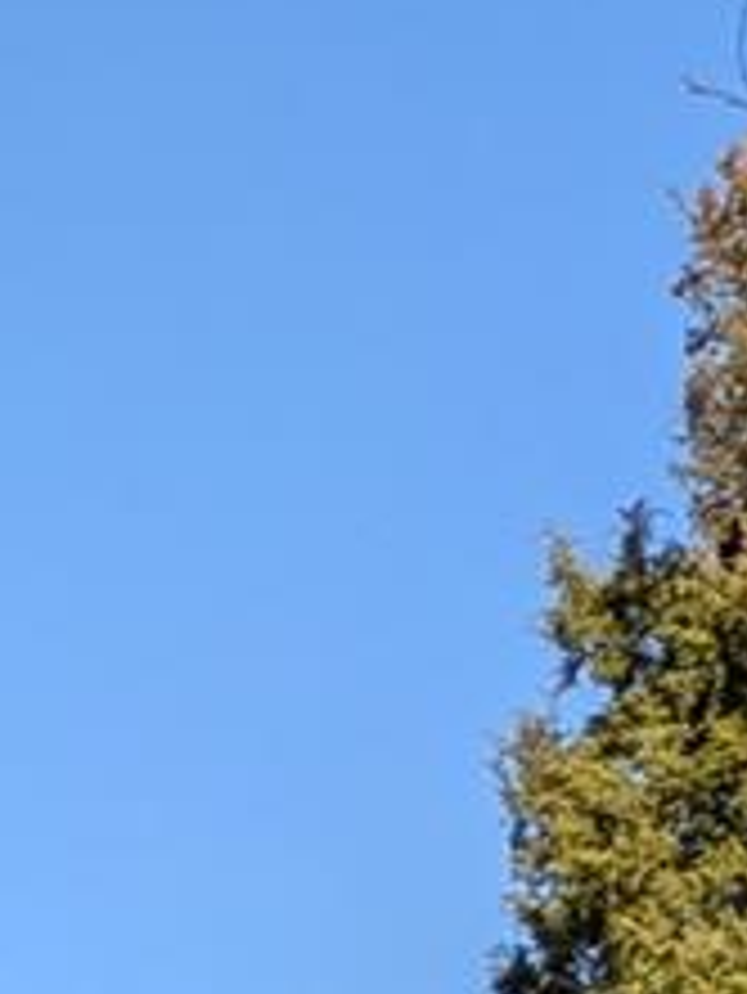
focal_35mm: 174
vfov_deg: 9.6
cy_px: 2636
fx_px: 5002
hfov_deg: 7.4
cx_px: -1586
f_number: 1.89
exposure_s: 1/1919
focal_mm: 5.43
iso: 44
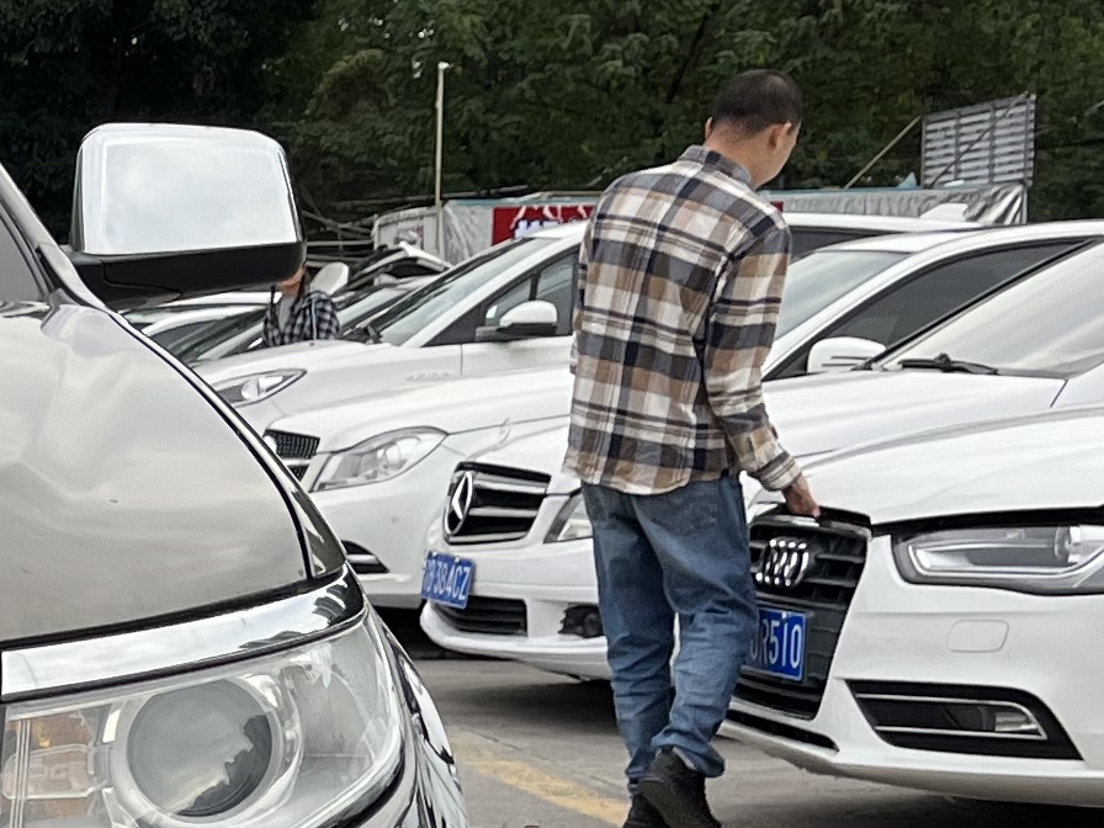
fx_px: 3731
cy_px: 745
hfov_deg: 14.6
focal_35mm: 117
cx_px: -920
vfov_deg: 12.6
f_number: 1.6
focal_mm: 5.1
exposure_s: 1/646
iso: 50
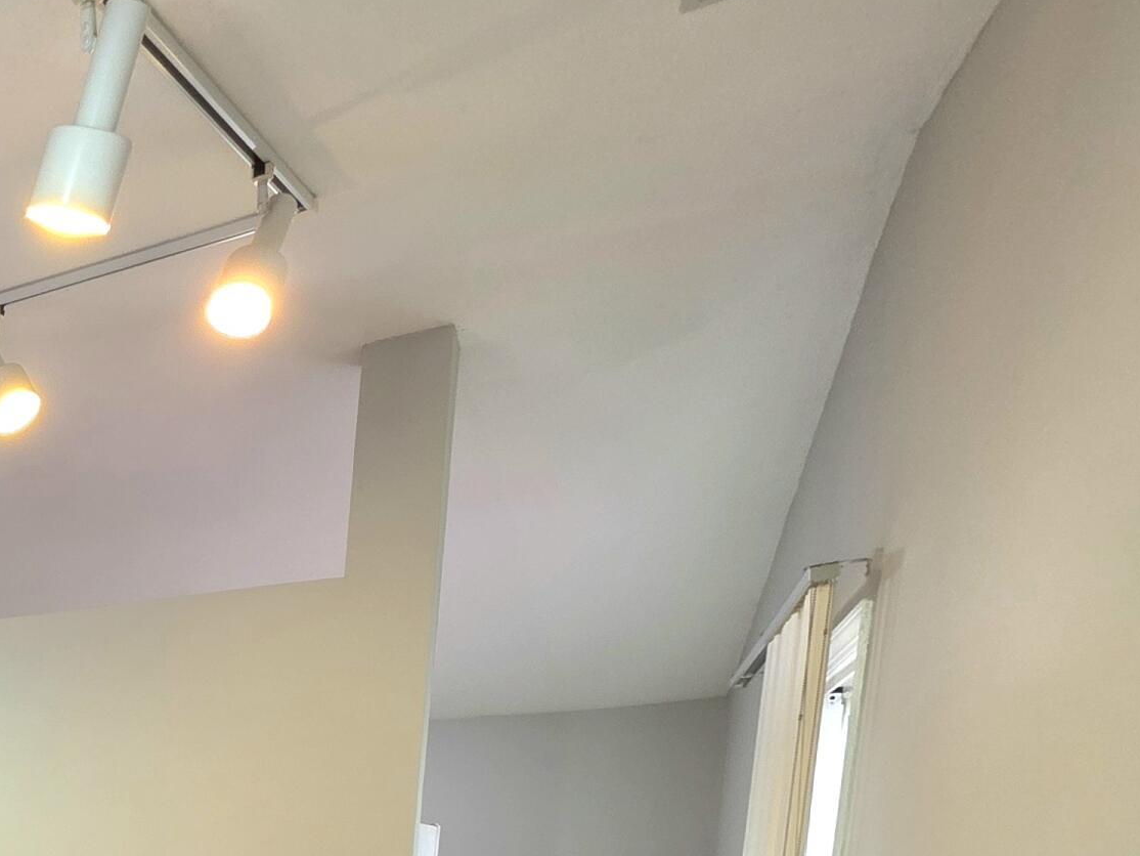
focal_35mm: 35
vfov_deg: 32.6
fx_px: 1153
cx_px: -301
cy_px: 1059
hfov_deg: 36.7
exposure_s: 1/60.2
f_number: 1.9
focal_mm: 2.2
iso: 250
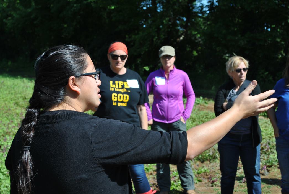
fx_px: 579
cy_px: 97
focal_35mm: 72
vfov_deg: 19.0
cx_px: 144
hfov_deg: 28.0
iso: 100
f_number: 7.1
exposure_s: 1/200
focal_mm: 48
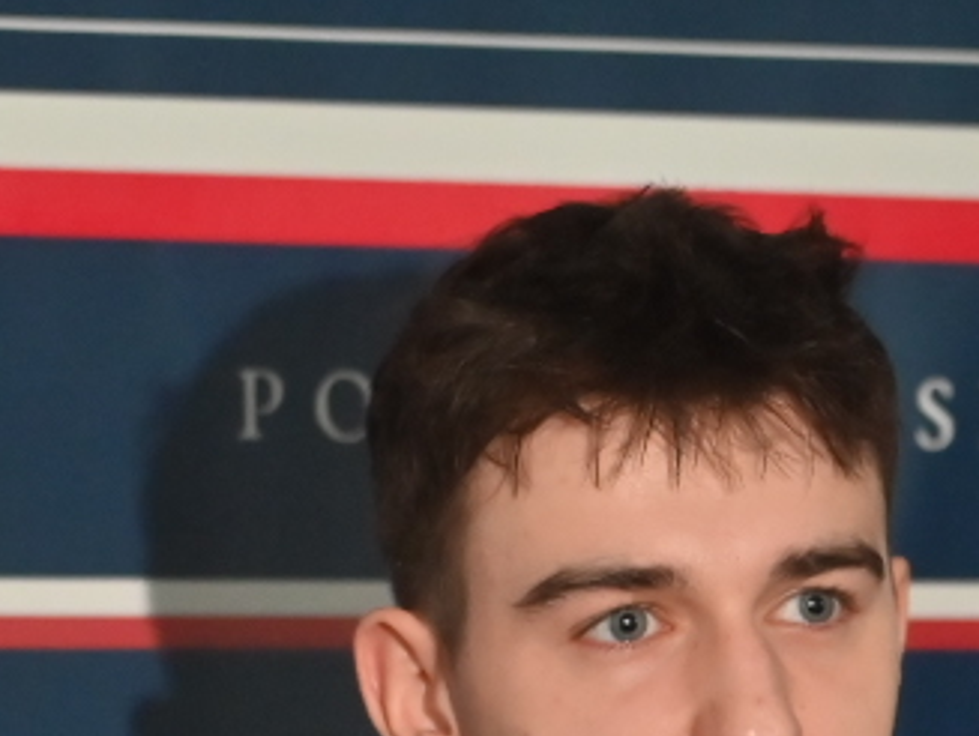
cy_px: 1182
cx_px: 775
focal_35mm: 333
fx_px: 9428
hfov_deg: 5.9
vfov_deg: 4.4
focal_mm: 70
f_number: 2.8
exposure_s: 1/200
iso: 2500
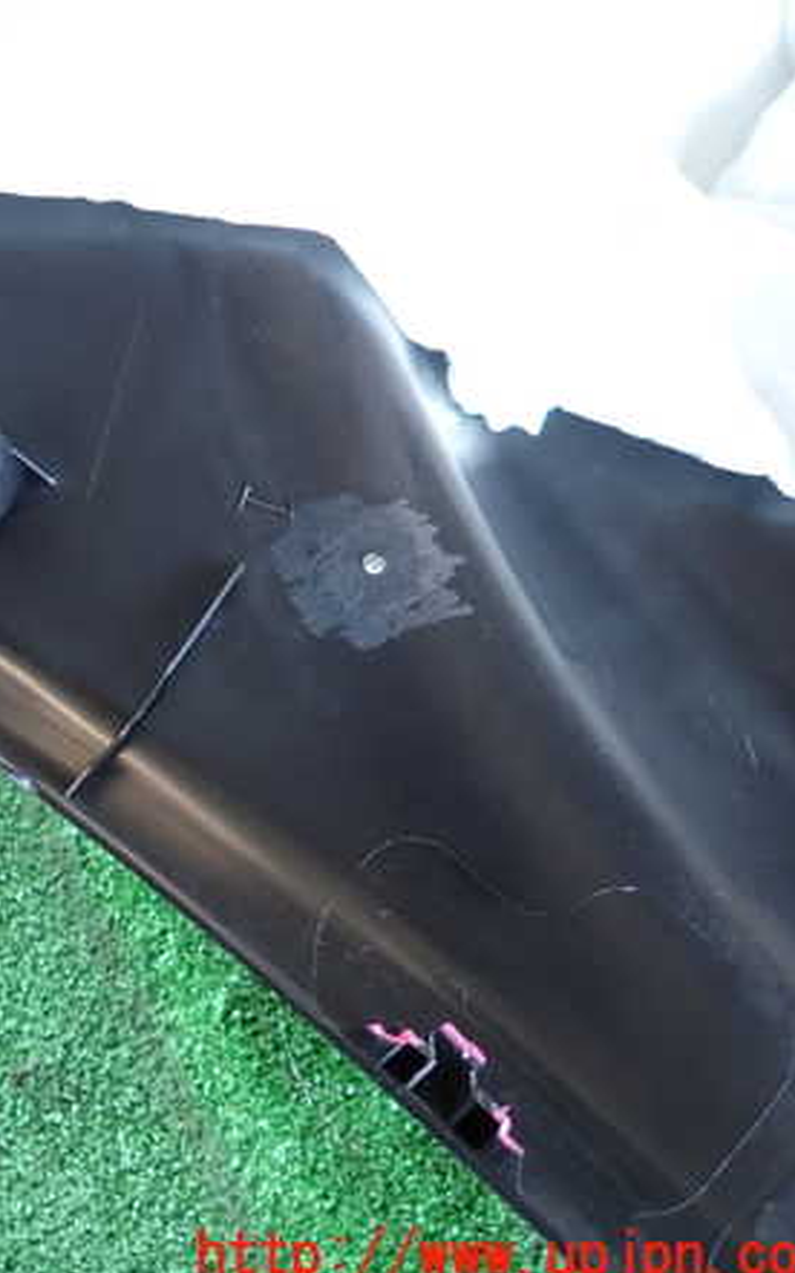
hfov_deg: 32.2
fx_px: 1249
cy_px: 645
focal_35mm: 36
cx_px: -17
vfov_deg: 54.0
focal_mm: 4.5
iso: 125
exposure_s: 1/60
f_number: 2
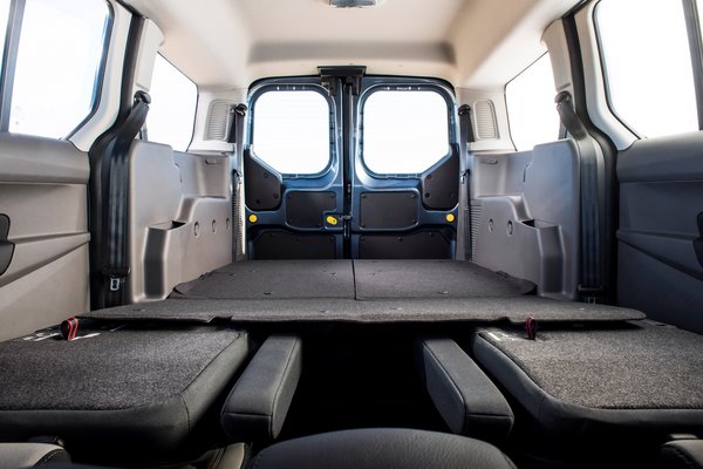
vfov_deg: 61.9
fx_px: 391
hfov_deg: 84.0
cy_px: 234
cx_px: 352
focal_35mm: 20
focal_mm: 20
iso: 400
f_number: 11
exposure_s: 1/60
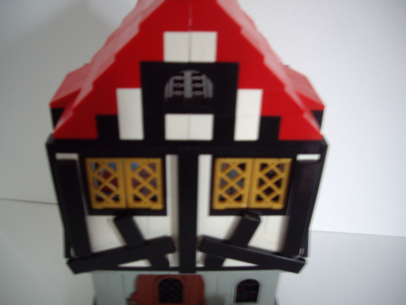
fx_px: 446
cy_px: 152
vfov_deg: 37.7
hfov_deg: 49.0
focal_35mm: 38
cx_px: 203
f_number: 2.7
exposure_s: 1/10
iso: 200
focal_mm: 6.2
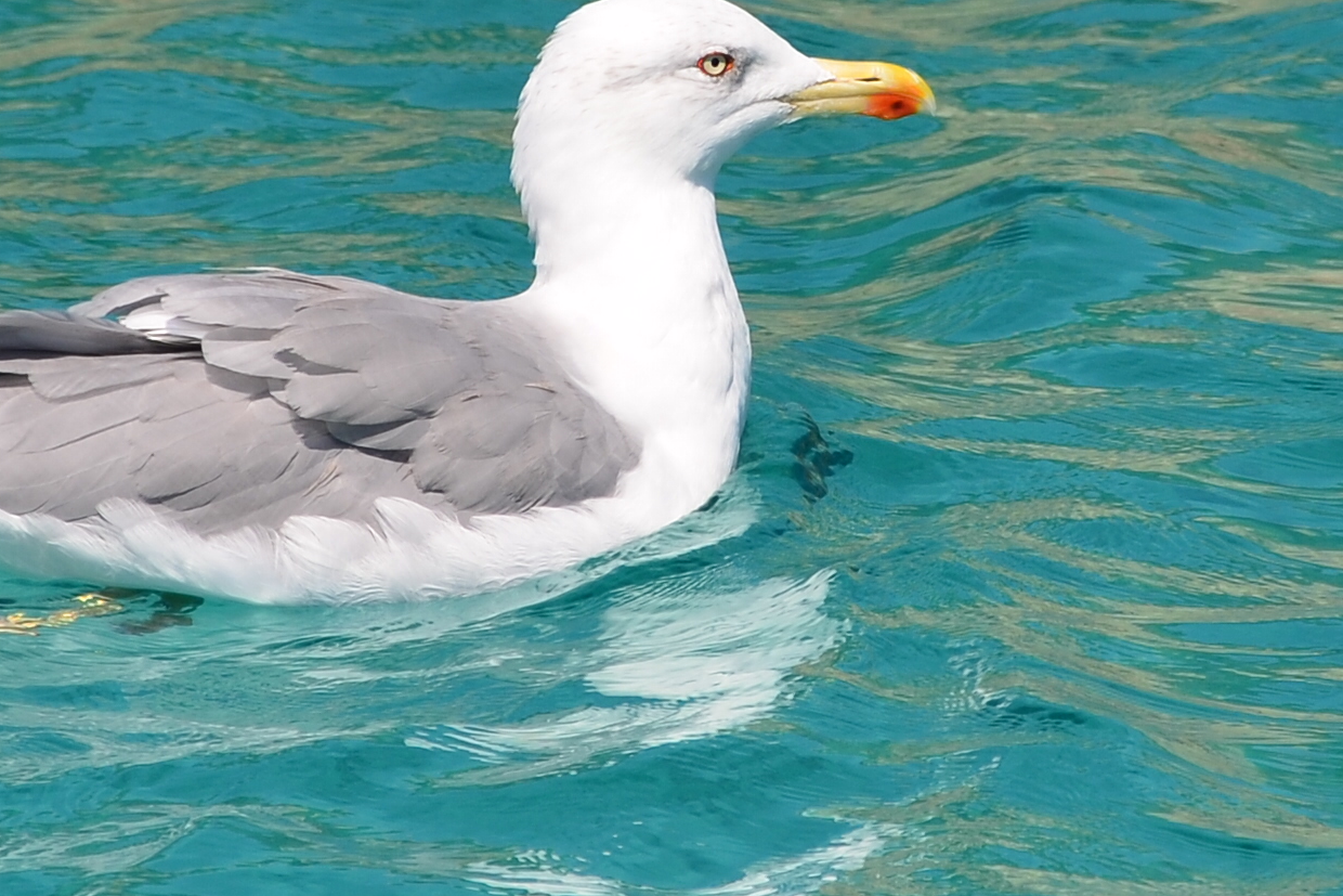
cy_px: 378
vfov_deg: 5.6
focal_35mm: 244
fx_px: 9095
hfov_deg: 8.4
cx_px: 443
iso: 100
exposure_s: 1/640
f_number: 6.3
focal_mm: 105
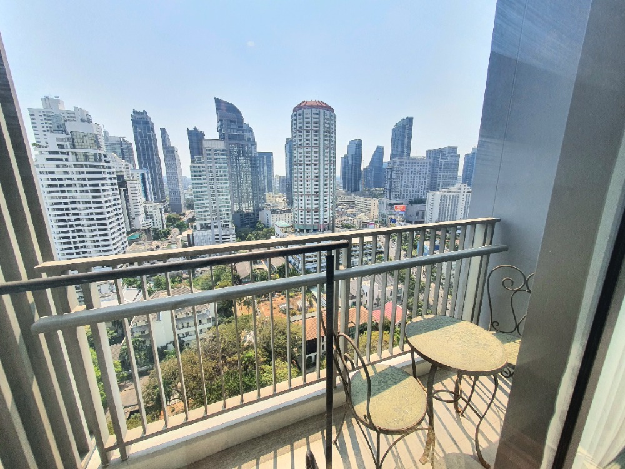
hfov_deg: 106.2
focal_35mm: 13
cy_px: 234
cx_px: 312
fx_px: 235
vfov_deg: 89.9
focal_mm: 1.8
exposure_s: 1/1250
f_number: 2.2
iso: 50
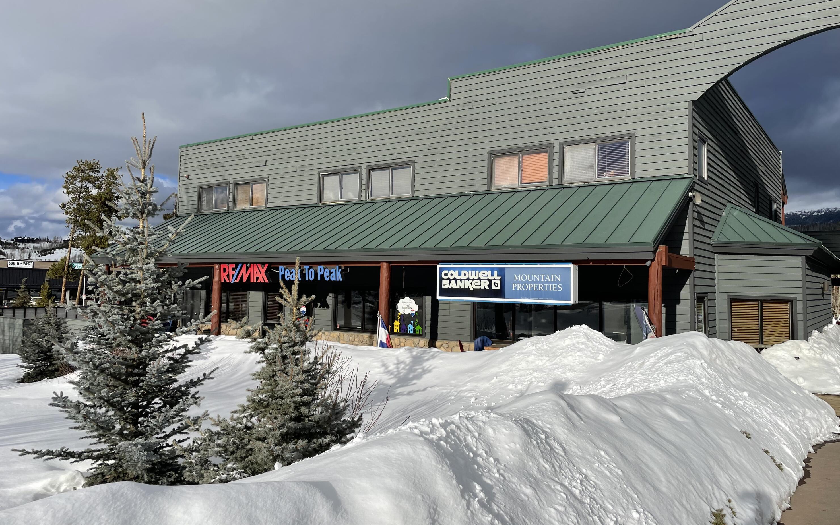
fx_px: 641
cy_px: 242
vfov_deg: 44.5
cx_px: 426
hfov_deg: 66.5
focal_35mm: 28
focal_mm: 4.2
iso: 32
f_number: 1.6
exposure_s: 1/7813
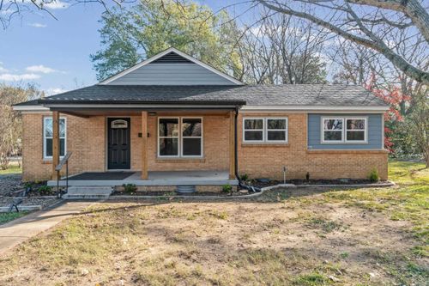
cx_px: 214
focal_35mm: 27
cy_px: 143
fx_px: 322
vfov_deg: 47.9
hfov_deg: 67.4
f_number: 9
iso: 250
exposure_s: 1/30
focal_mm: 18
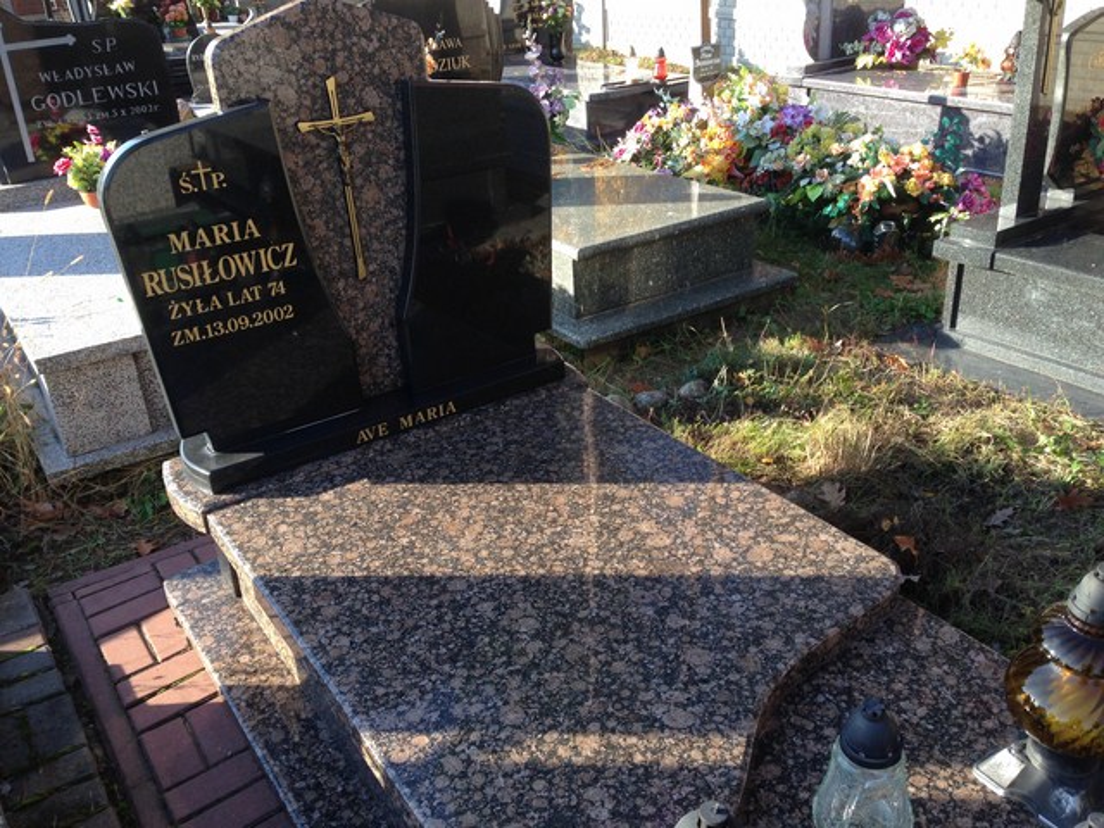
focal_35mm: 33
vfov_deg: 42.9
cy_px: 414
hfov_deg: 55.4
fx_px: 1052
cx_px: 552
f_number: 2.4
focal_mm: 4.12
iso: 50
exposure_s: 1/201
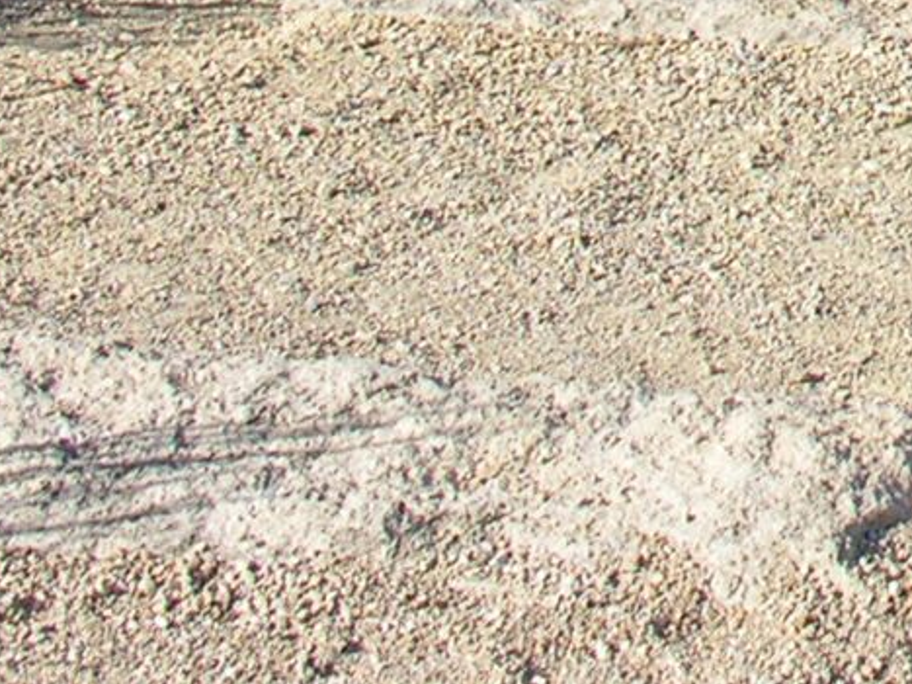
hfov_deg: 9.6
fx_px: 5057
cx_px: 1881
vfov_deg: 7.3
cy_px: -877
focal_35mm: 192
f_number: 5.6
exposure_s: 1/204
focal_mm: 8.9
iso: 50
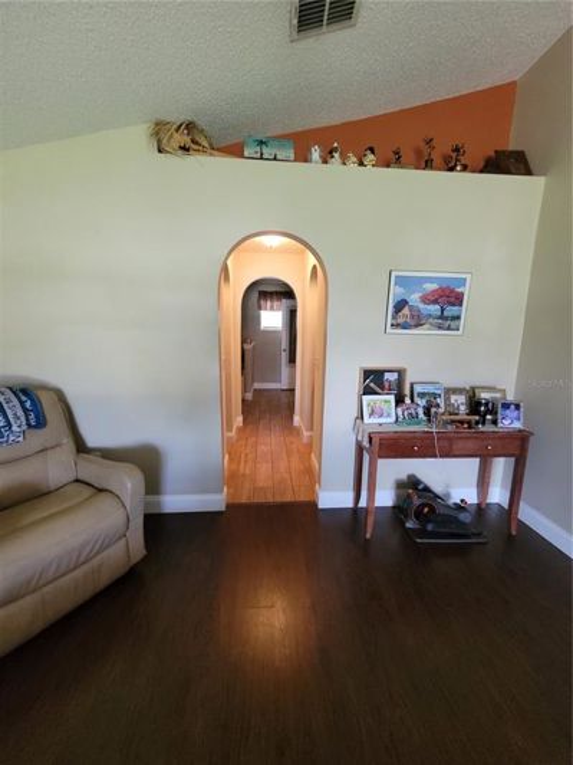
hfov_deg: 89.9
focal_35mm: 13
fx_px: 287
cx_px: 286
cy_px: 382
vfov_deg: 106.2
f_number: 2.2
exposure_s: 1/30
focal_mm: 1.74
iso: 400
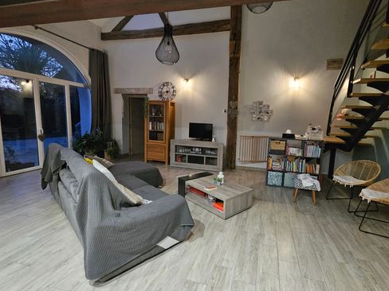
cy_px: 142
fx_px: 180
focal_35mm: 16
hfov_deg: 94.0
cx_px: 219
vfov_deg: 78.1
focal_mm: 2.2
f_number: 2.2
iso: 1000
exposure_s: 1/25
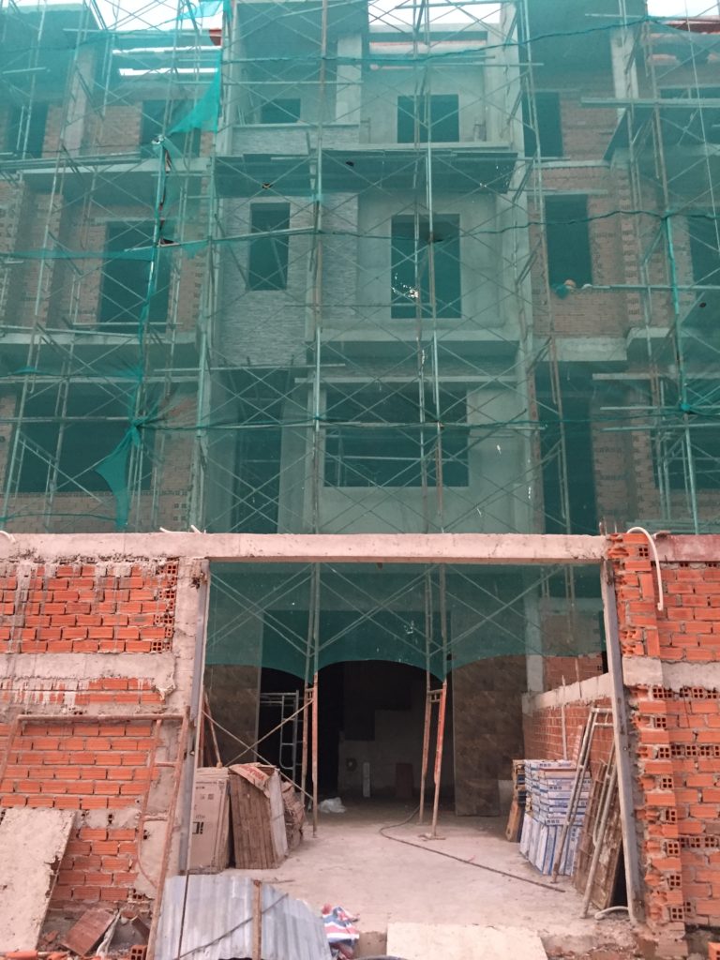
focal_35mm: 29
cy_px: 480
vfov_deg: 61.7
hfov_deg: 48.2
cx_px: 360
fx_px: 804
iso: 250
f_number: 2.2
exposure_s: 1/20
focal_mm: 4.15
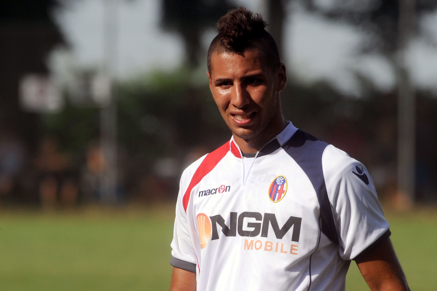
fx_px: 6090
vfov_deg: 2.7
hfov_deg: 4.1
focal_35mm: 502
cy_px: 146
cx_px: 218
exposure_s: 1/1000
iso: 400
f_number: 11
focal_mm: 500
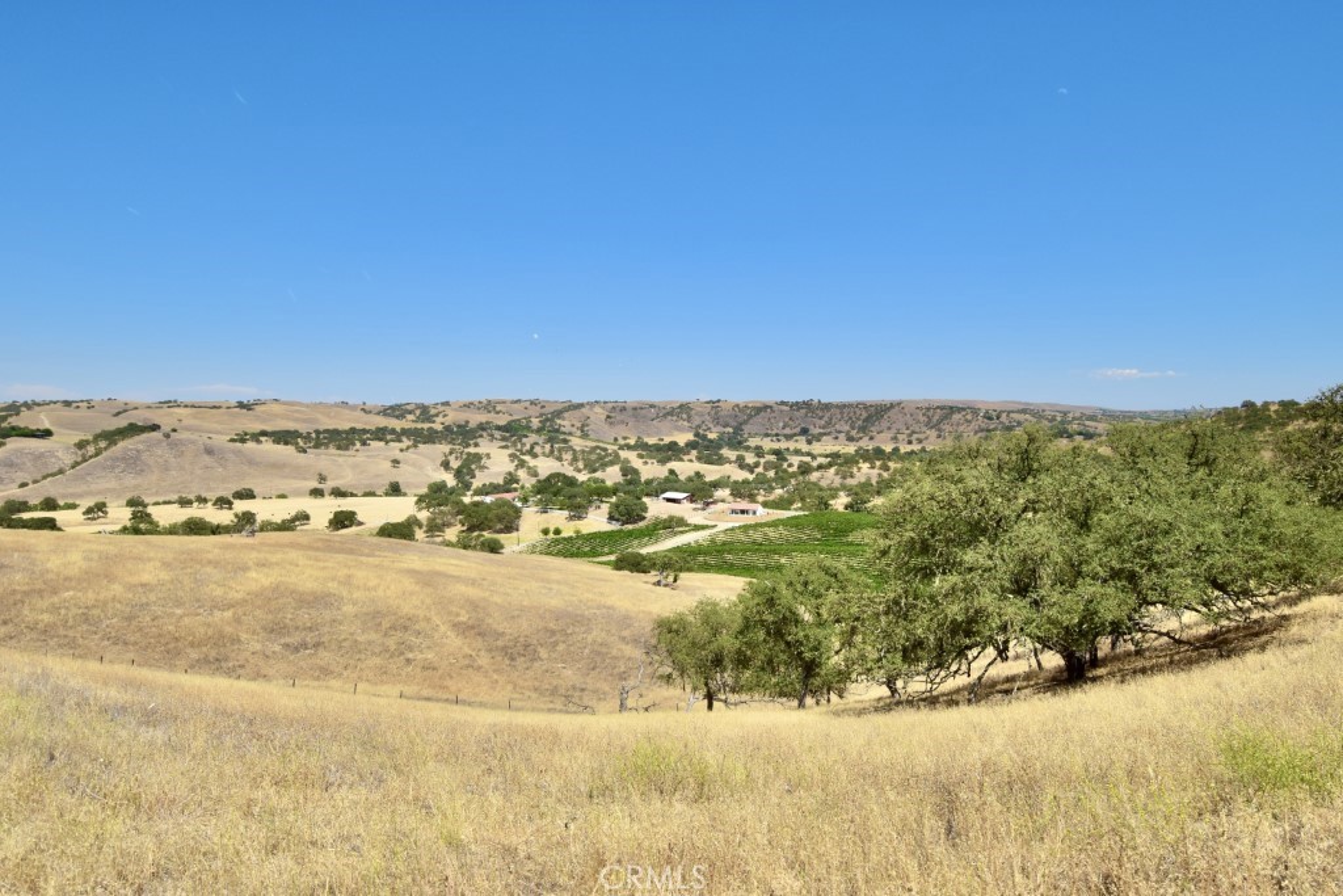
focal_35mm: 22
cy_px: 448
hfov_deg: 77.3
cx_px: 672
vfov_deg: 56.2
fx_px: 839
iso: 320
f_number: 11
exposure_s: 1/500
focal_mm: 15
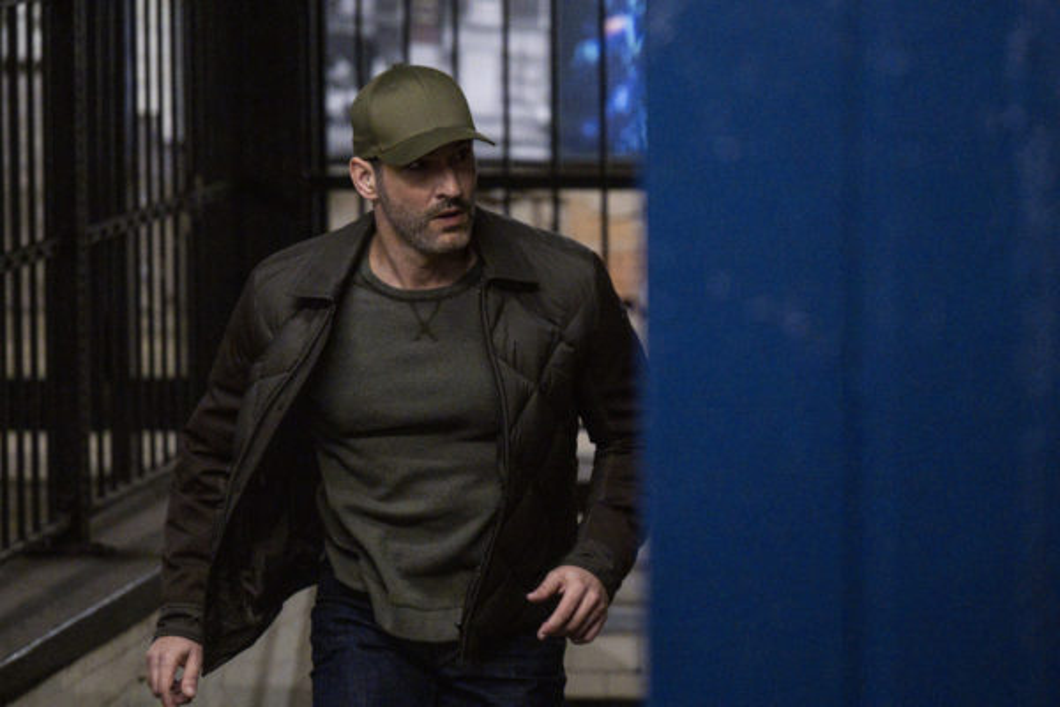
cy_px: 354
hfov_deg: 11.9
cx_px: 530
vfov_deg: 8.0
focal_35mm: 172
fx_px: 5064
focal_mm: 115
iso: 4000
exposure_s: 1/1000
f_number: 2.8
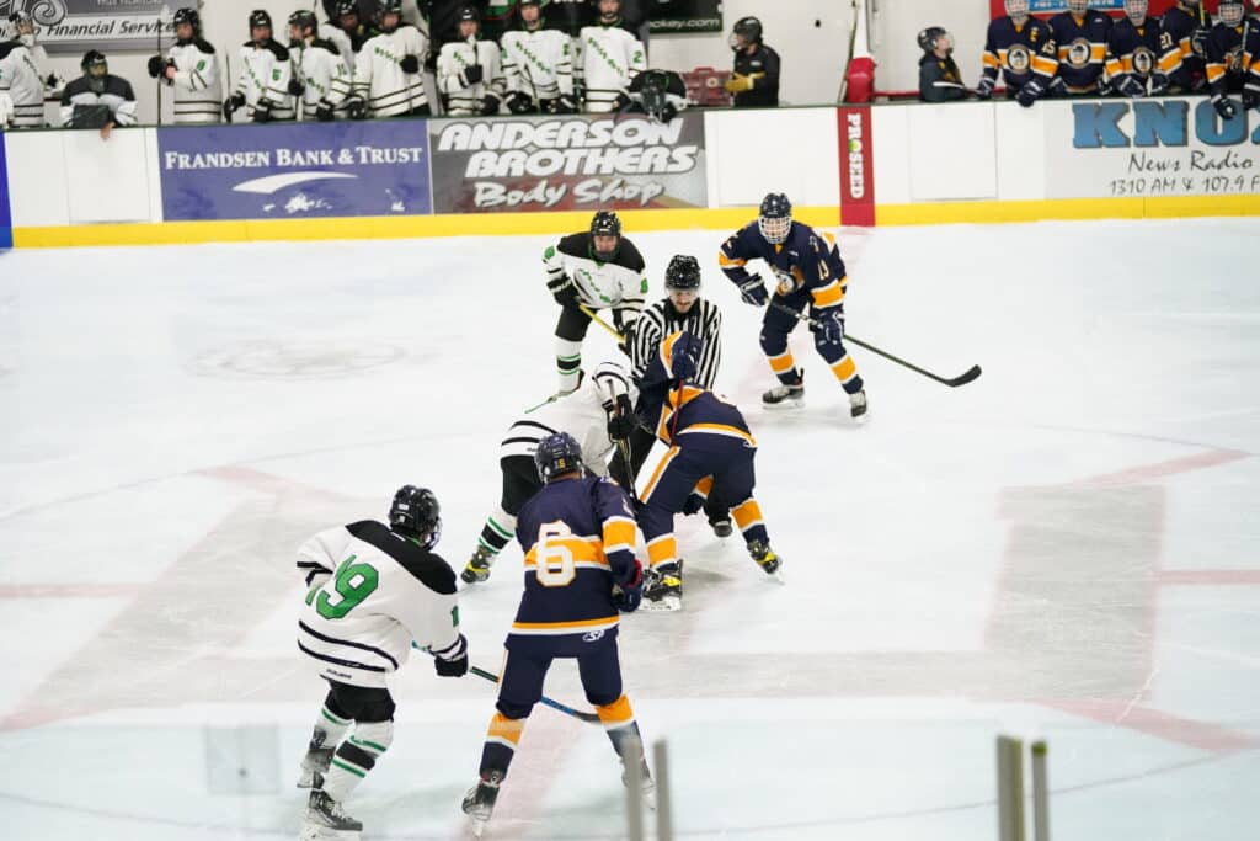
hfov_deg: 18.6
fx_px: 3850
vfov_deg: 12.5
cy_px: 420
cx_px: 630
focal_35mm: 110
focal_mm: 110
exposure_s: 1/2500
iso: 10000
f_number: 2.8
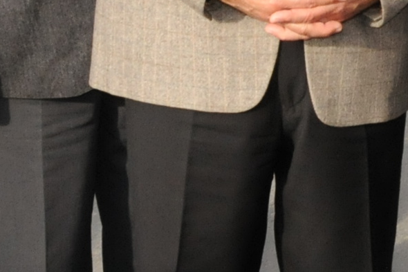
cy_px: -251
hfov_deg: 13.4
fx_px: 1665
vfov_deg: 8.9
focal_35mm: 147
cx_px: 541
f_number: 14
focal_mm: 18
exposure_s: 1/250
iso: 1000
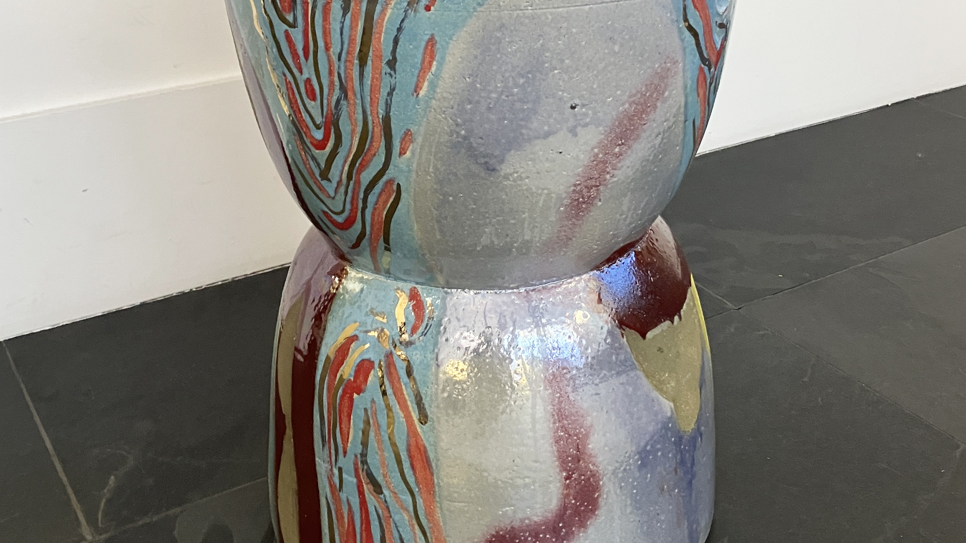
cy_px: 109
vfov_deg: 28.4
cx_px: 486
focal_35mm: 41
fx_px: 1050
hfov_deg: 49.4
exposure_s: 1/60
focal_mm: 3.99
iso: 160
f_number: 1.8
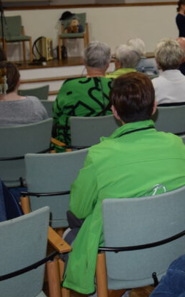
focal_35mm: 85
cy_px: 75
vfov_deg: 24.1
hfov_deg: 14.3
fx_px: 686
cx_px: 279
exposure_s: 1/60
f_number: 4
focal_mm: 22
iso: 800
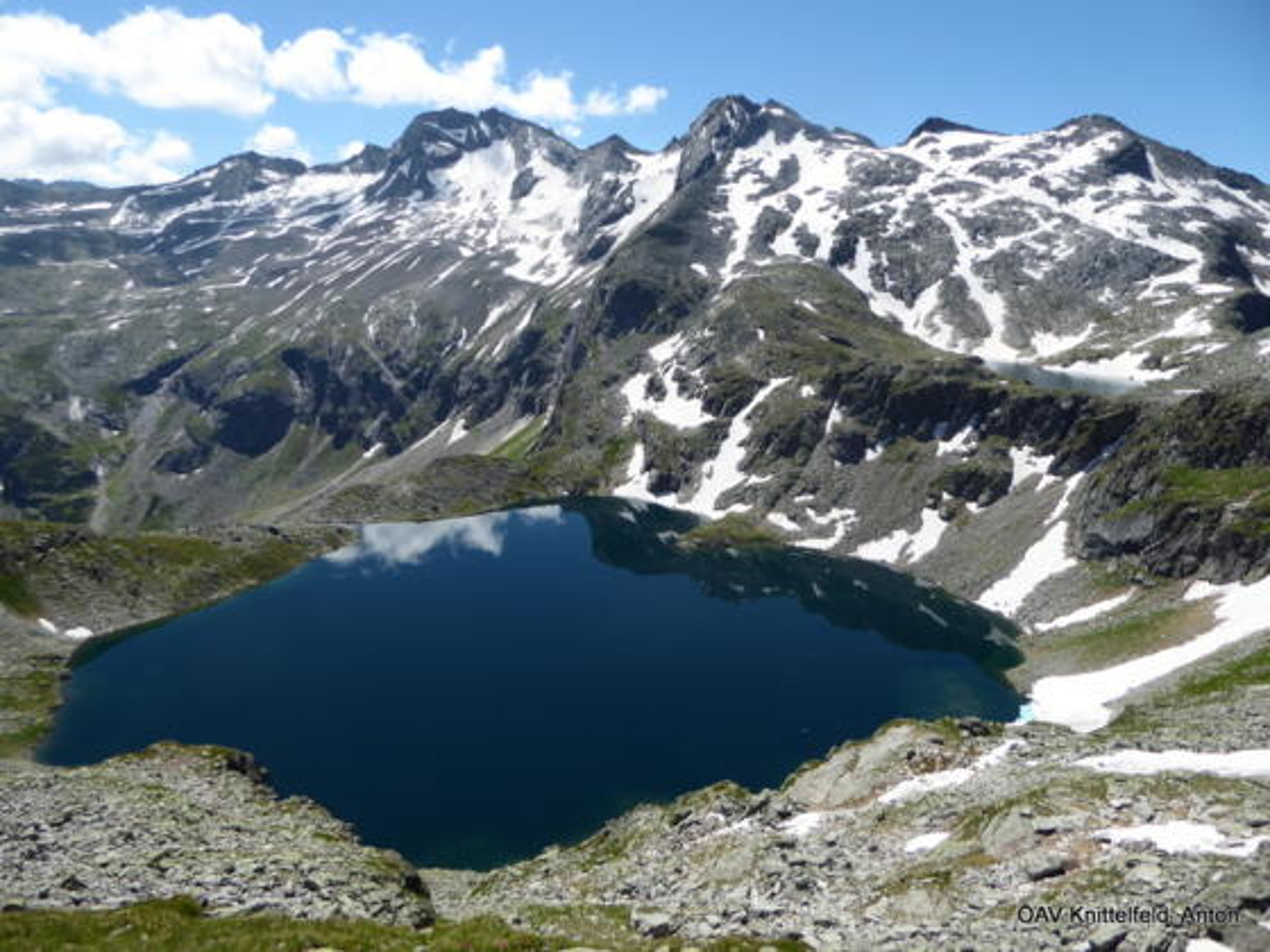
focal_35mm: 25
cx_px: 635
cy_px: 476
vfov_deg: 54.9
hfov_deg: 69.4
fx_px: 917
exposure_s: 1/1000
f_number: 3.3
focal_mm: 4.3
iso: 80
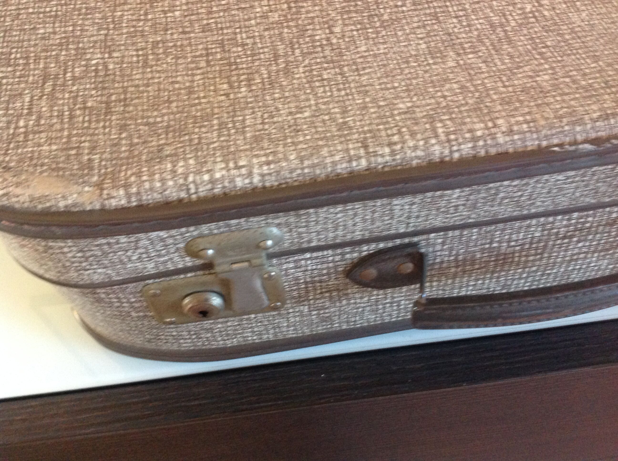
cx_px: 309
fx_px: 624
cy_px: 230
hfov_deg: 52.7
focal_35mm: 35
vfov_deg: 40.6
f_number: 2.4
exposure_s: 1/15
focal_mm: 4.28
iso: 400
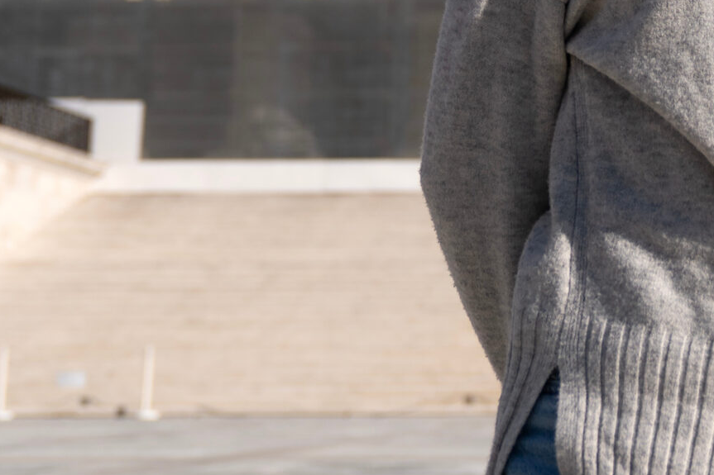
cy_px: -223
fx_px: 1765
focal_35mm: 89
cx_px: 713
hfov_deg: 22.0
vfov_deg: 14.4
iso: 100
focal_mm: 30
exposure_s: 1/5000
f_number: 2.8
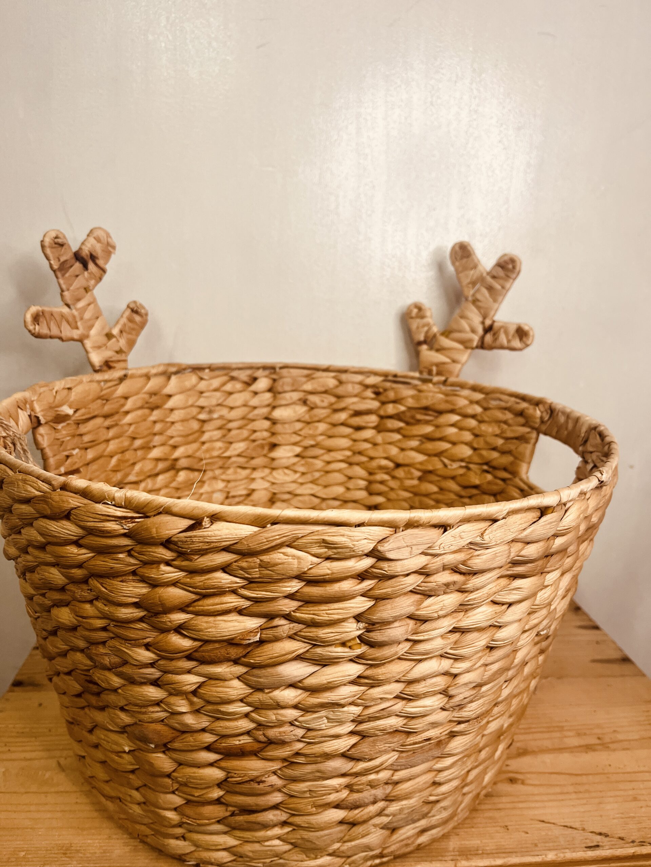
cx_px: 326
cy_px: 434
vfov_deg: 67.3
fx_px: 652
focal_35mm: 26
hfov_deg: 53.1
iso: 100
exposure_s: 1/100
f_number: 1.6
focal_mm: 5.1
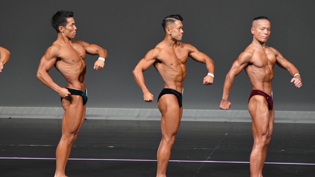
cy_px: 98
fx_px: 3041
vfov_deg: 3.3
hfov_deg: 5.9
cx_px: 157
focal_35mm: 364
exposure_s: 1/400
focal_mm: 230
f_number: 5.6
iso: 4000
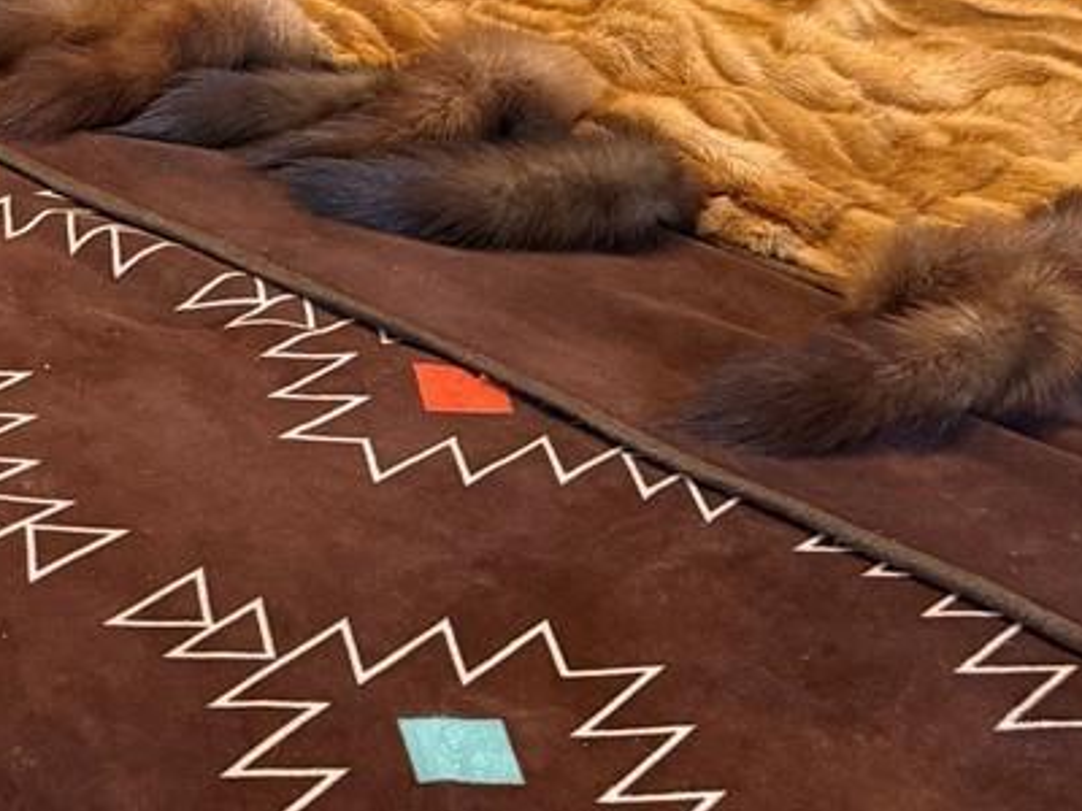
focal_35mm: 96
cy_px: -616
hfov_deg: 19.0
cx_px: -316
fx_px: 3001
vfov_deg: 13.8
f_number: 1.78
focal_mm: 6.76
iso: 320
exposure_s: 1/60
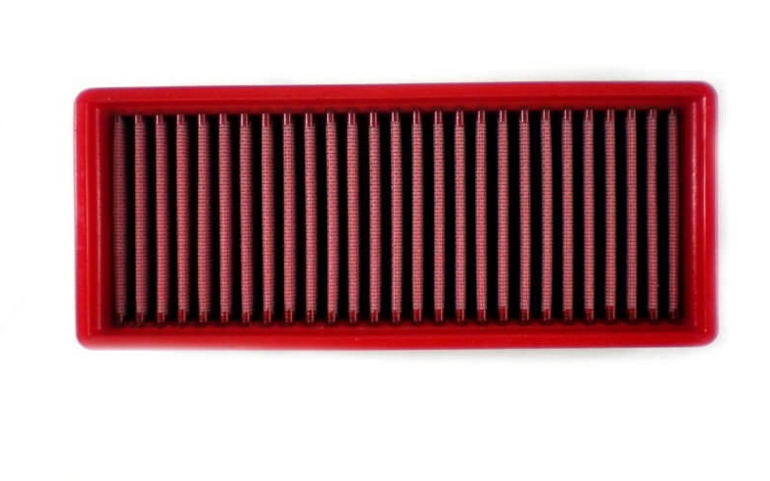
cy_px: 212
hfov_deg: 48.2
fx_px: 860
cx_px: 386
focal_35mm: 41
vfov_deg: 31.2
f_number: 3.1
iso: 200
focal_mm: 6.3
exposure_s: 1/55
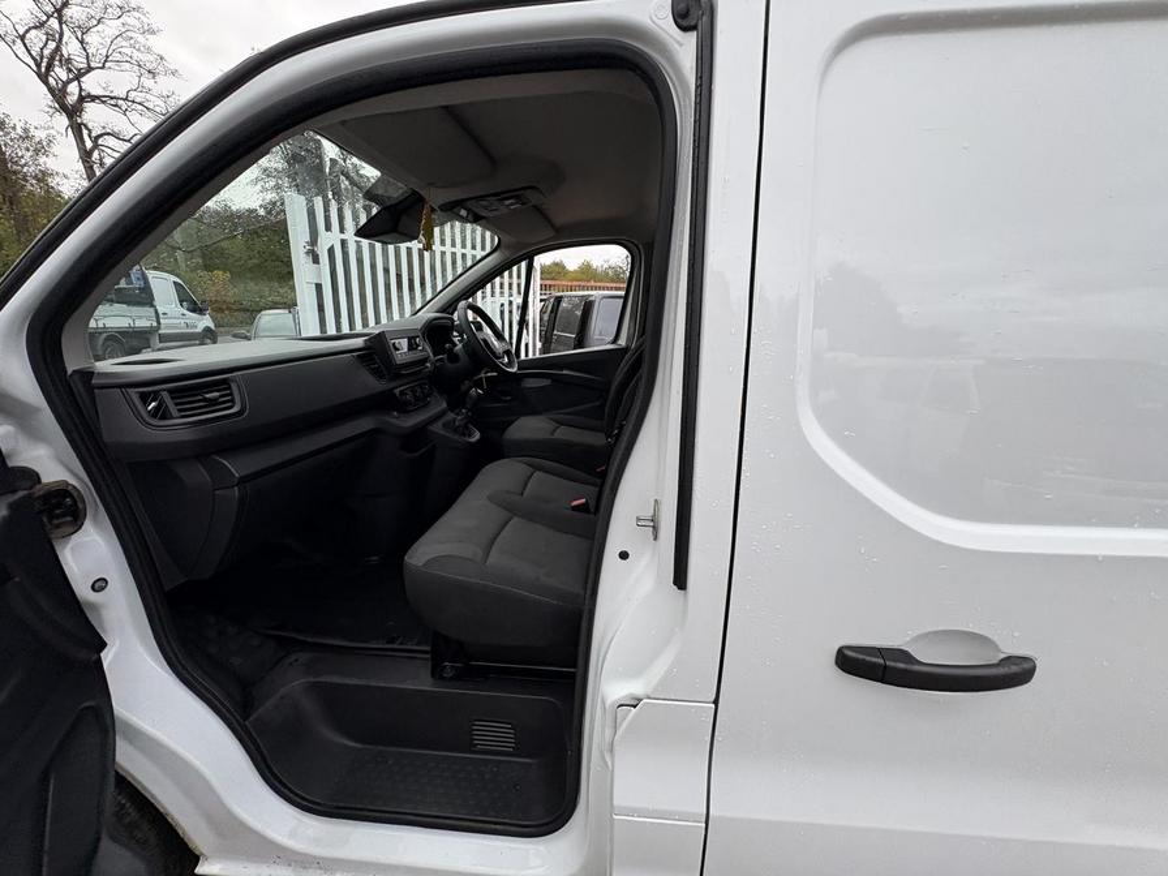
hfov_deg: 102.1
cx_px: 584
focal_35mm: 14
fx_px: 472
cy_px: 438
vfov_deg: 85.7
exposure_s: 1/202
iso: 40
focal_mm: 2.22
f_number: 2.2
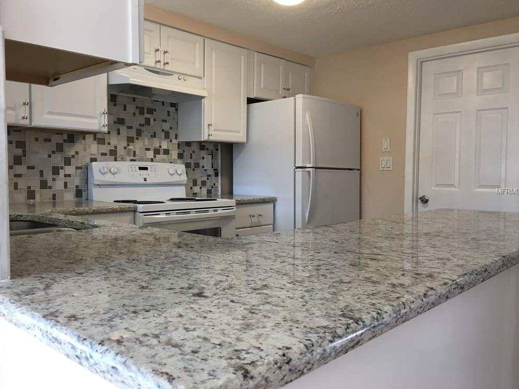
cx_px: 259
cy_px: 191
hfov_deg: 60.0
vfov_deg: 46.8
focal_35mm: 30
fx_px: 450
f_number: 2.2
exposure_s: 1/30
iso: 25
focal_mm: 4.15
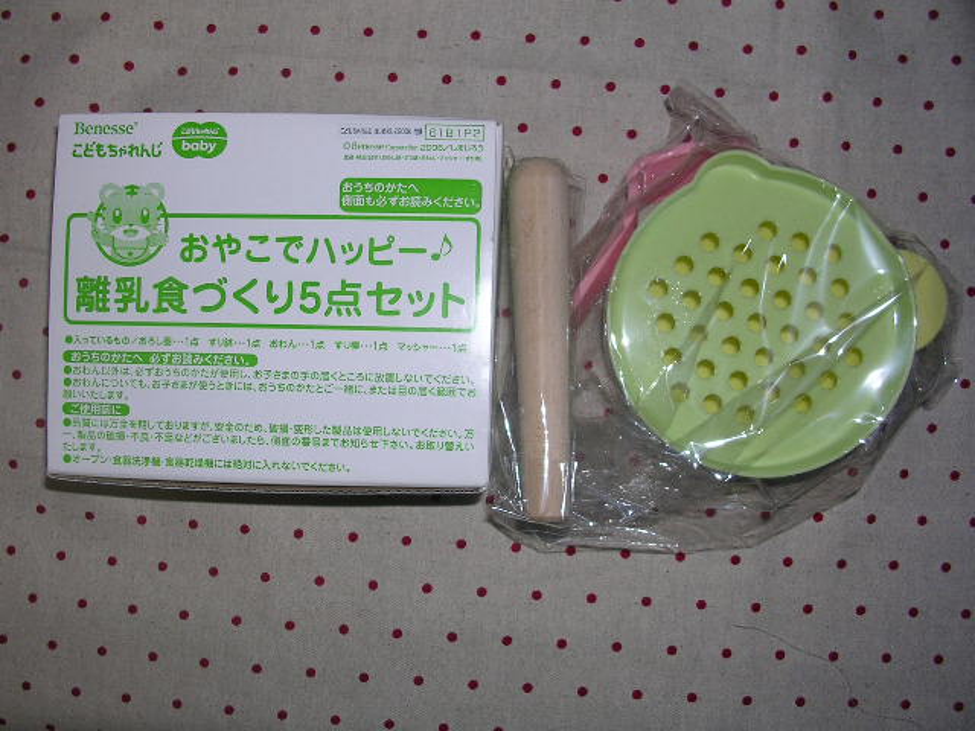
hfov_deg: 49.0
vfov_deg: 37.7
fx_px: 1070
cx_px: 488
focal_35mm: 38
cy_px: 366
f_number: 2.8
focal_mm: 5.8
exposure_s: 1/60.1
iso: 50
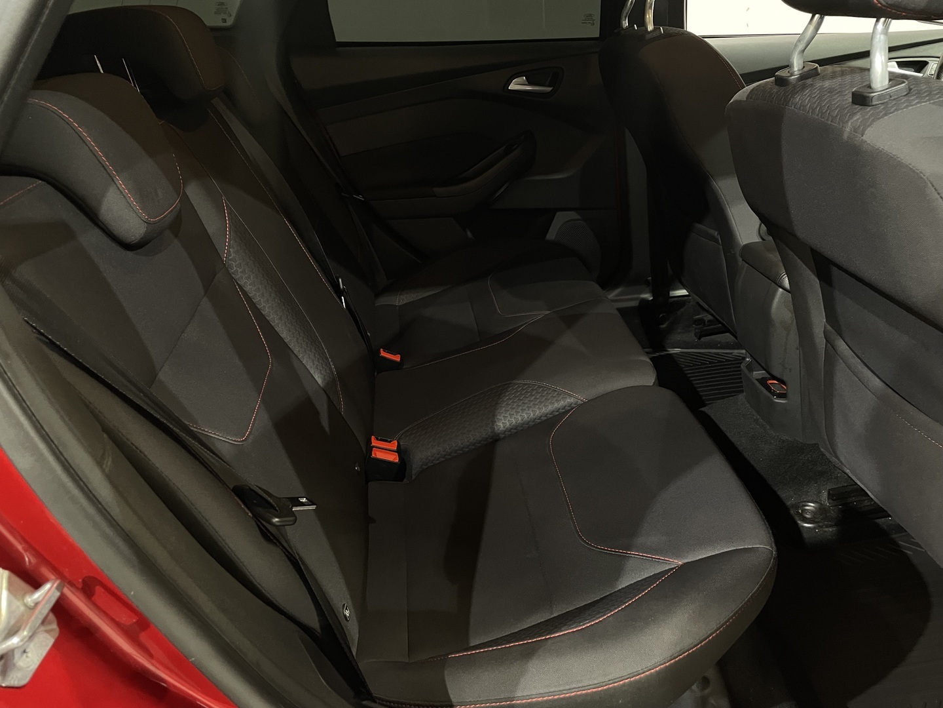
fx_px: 708
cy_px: 354
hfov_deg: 67.3
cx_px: 472
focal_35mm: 26
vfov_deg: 53.1
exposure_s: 1/33
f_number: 1.6
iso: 500
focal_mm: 4.2
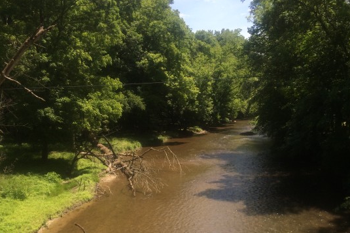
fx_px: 408
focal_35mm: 42
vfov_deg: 31.6
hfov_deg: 46.1
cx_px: 211
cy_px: 161
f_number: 2.2
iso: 32
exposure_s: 1/1368
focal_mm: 4.12
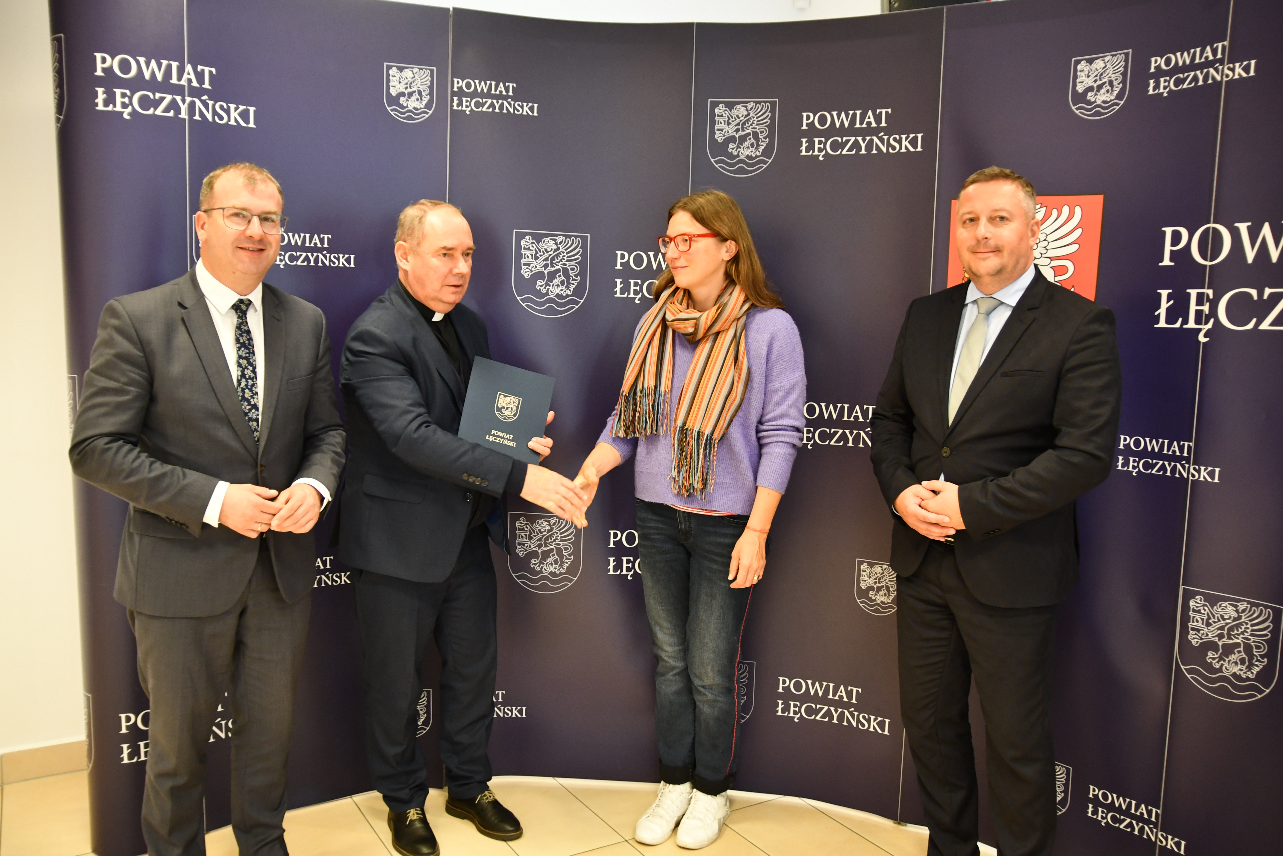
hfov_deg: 65.5
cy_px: 428
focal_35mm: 28
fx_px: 998
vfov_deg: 46.4
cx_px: 642
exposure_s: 1/125
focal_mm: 19
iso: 1000
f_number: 2.8
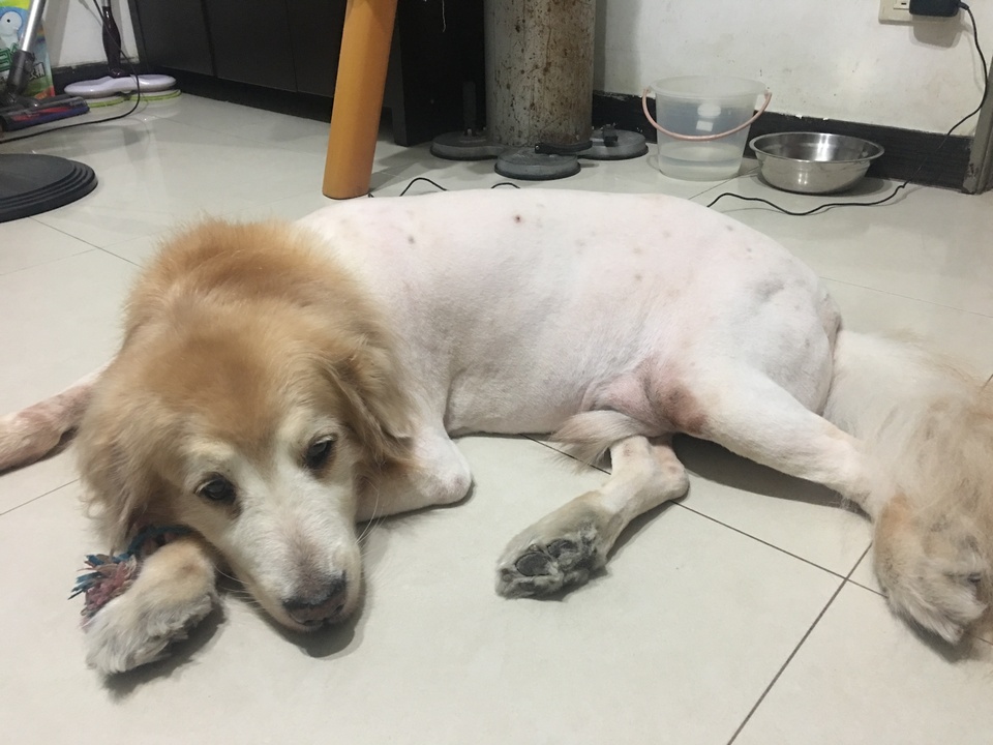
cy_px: 372
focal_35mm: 29
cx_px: 496
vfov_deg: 48.2
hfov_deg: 61.7
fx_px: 832
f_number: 2.2
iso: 64
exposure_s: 1/4
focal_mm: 4.15
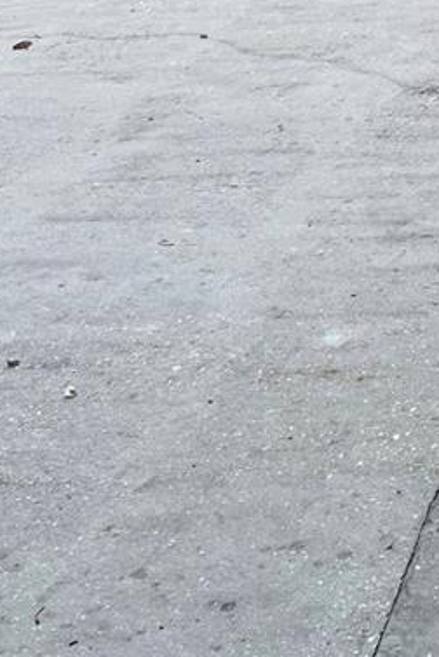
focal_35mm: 86
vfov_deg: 22.7
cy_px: 2
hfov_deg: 14.7
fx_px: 1570
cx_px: 674
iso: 64
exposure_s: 1/122
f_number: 1.5
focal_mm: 5.7
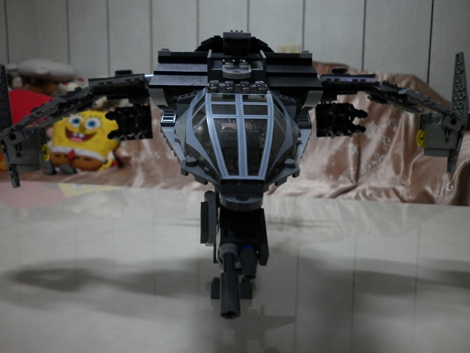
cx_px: 235
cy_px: 176
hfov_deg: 61.7
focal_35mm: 29
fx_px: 394
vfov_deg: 48.2
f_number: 2.8
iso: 200
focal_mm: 5.3
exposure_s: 1/30
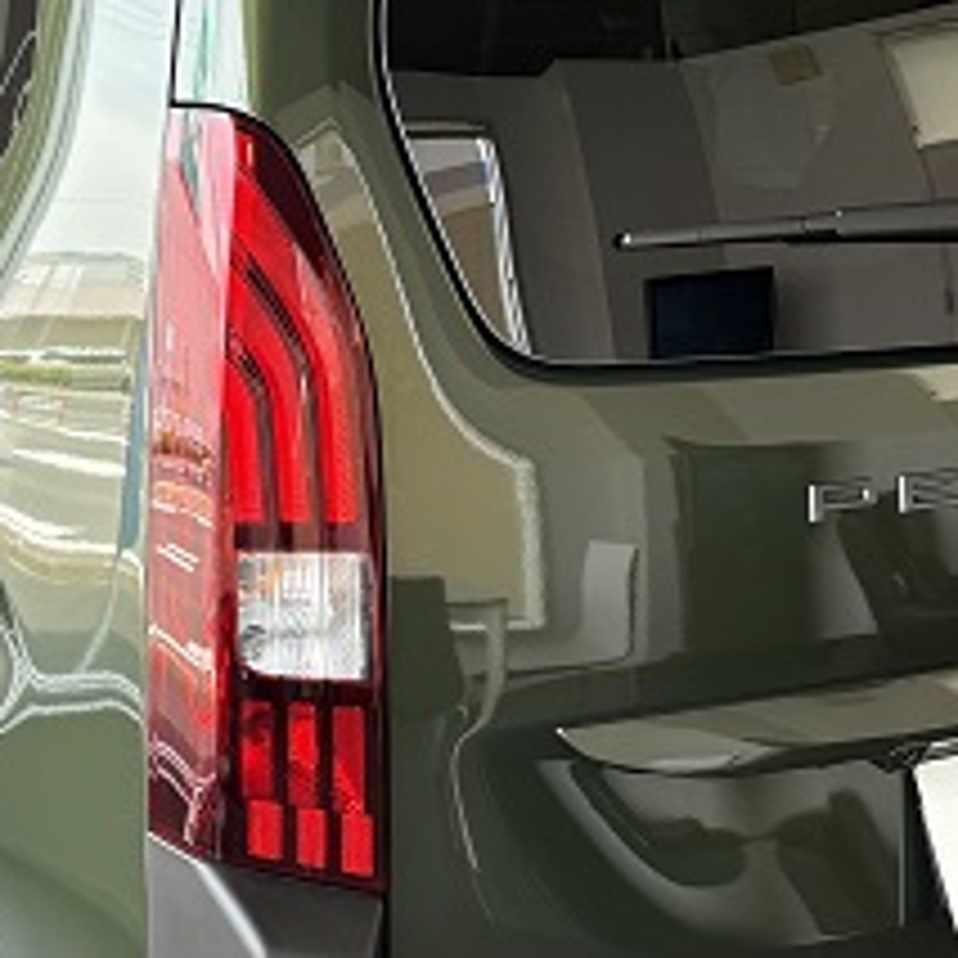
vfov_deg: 24.9
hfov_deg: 25.0
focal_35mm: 69
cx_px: 445
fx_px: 2160
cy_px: 369
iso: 80
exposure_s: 1/122
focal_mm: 5.96
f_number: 1.6
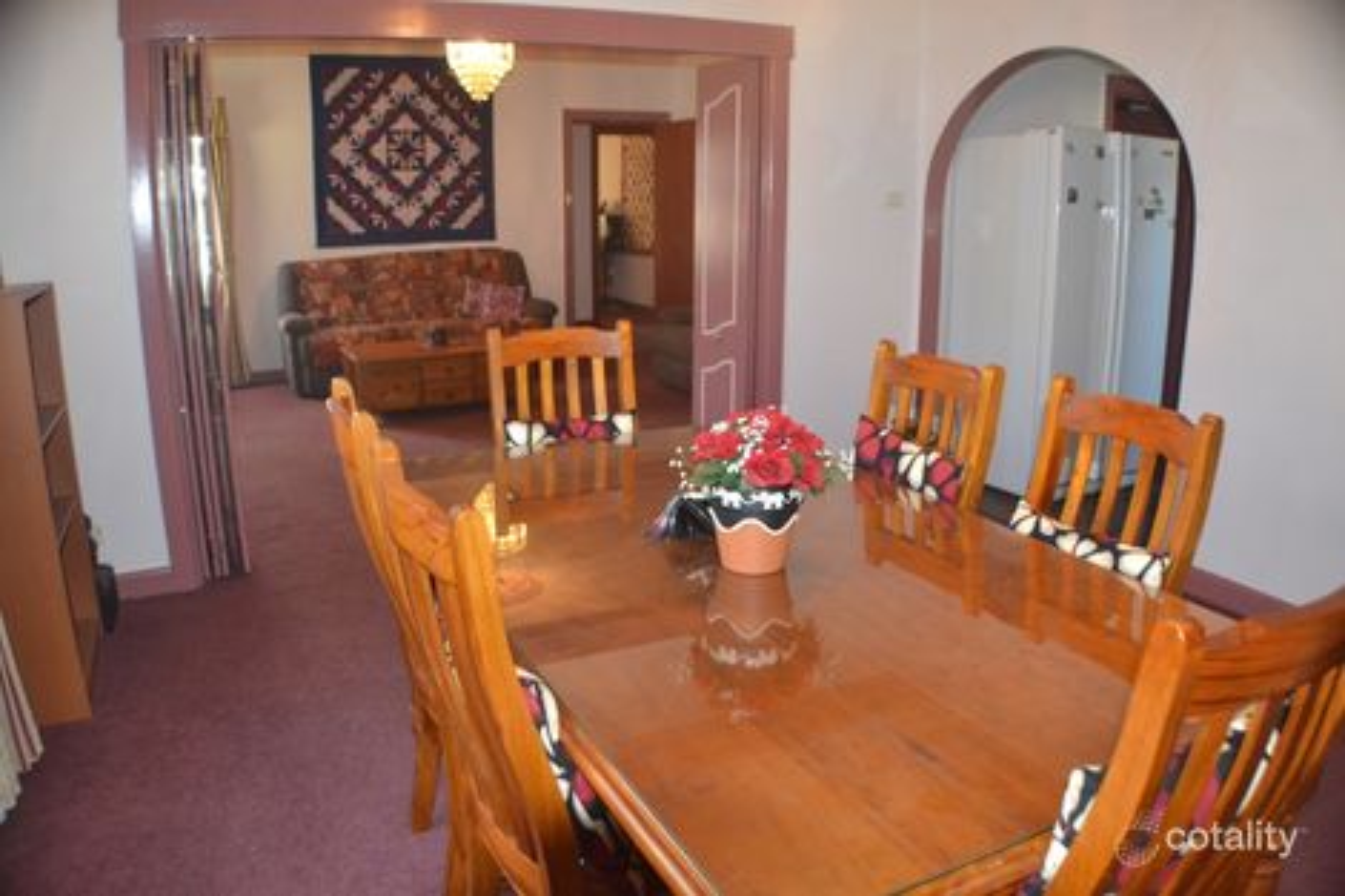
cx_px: 672
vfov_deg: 39.9
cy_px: 448
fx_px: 1232
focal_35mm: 33
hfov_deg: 57.2
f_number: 3.8
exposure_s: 1/60
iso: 2200
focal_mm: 22
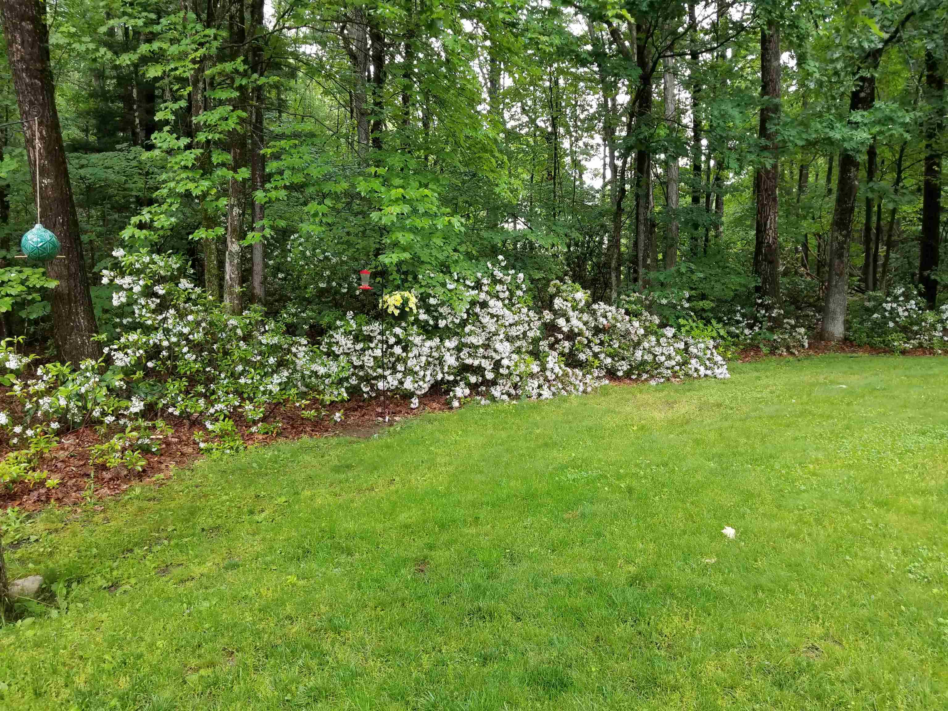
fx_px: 712
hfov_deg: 67.3
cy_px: 356
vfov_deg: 53.1
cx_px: 474
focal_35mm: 26
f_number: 1.7
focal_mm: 4.25
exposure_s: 1/60
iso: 160
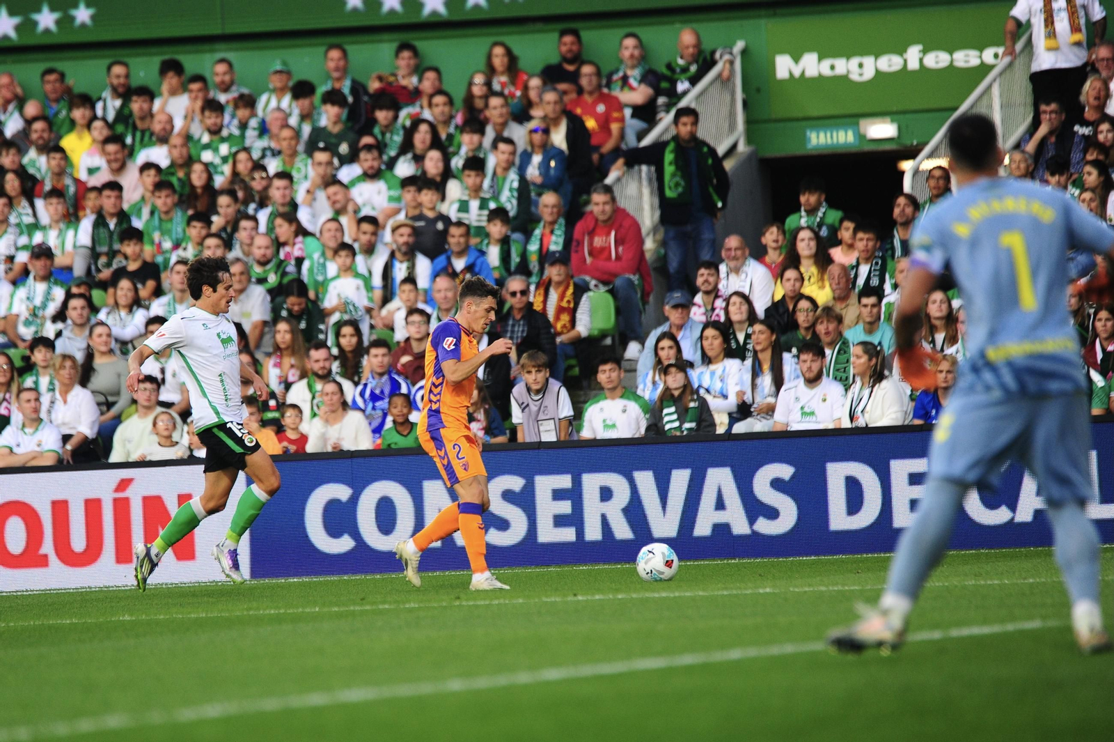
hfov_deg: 7.6
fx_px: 8350
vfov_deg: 5.1
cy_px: 371
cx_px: 557
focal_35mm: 270
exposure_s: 1/2500
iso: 1250
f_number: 2.8
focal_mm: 270
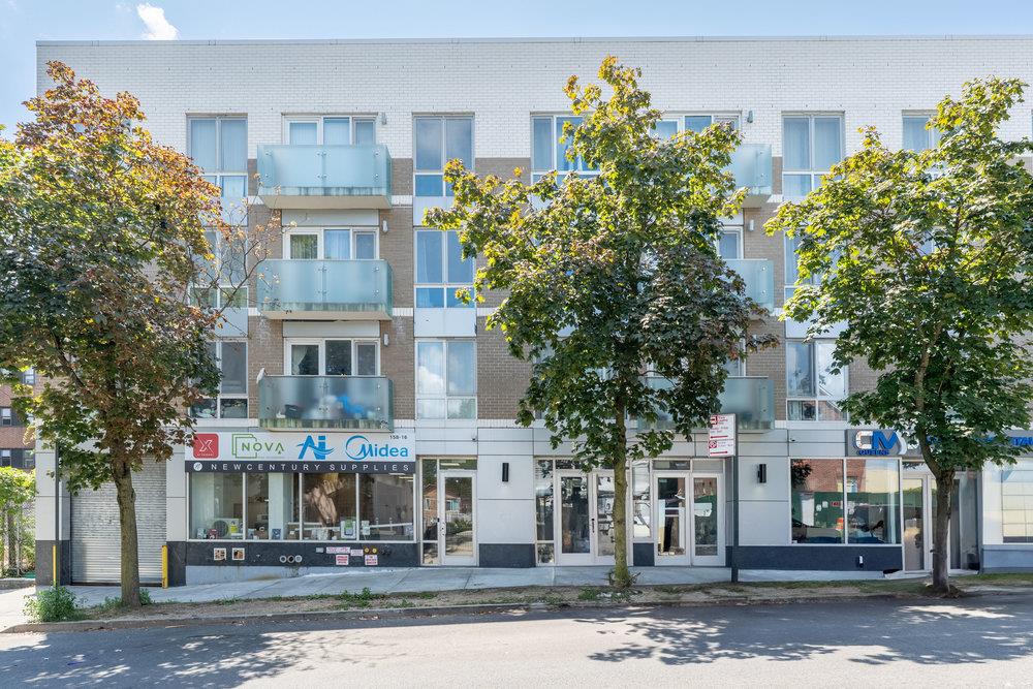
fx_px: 517
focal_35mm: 18
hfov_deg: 90.0
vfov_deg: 67.4
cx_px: 516
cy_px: 344
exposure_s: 1/2000
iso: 500
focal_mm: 18
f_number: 8
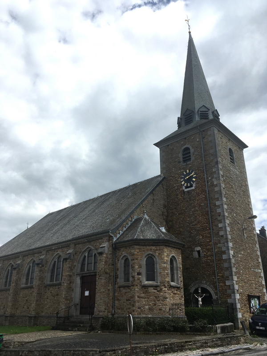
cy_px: 178
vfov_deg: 61.7
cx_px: 134
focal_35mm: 29
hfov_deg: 48.2
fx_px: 298
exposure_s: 1/2564
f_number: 2.2
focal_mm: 4.15
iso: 25
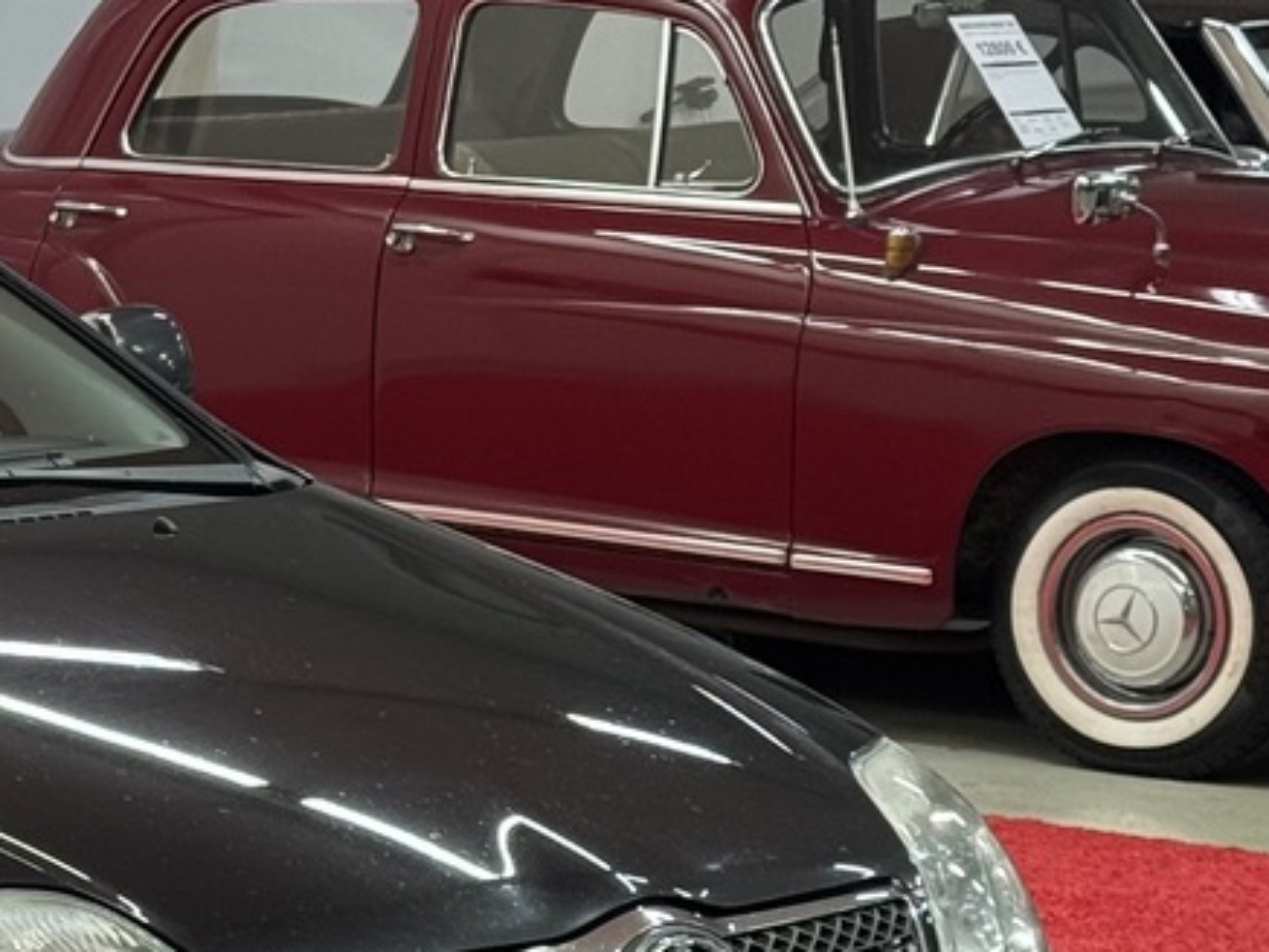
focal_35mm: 158
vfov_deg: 9.4
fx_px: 5794
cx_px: -616
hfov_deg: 12.0
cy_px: 583
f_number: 1.78
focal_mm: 6.76
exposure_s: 1/50
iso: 64
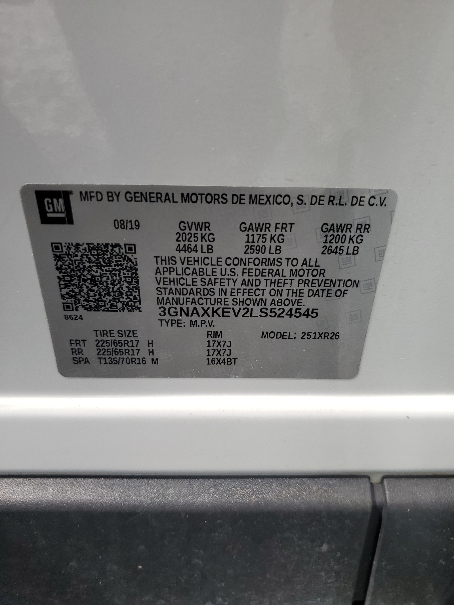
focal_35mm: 26
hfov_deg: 53.1
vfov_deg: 67.3
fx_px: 455
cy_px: 302
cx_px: 227
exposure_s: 1/1667
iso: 50
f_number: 1.5
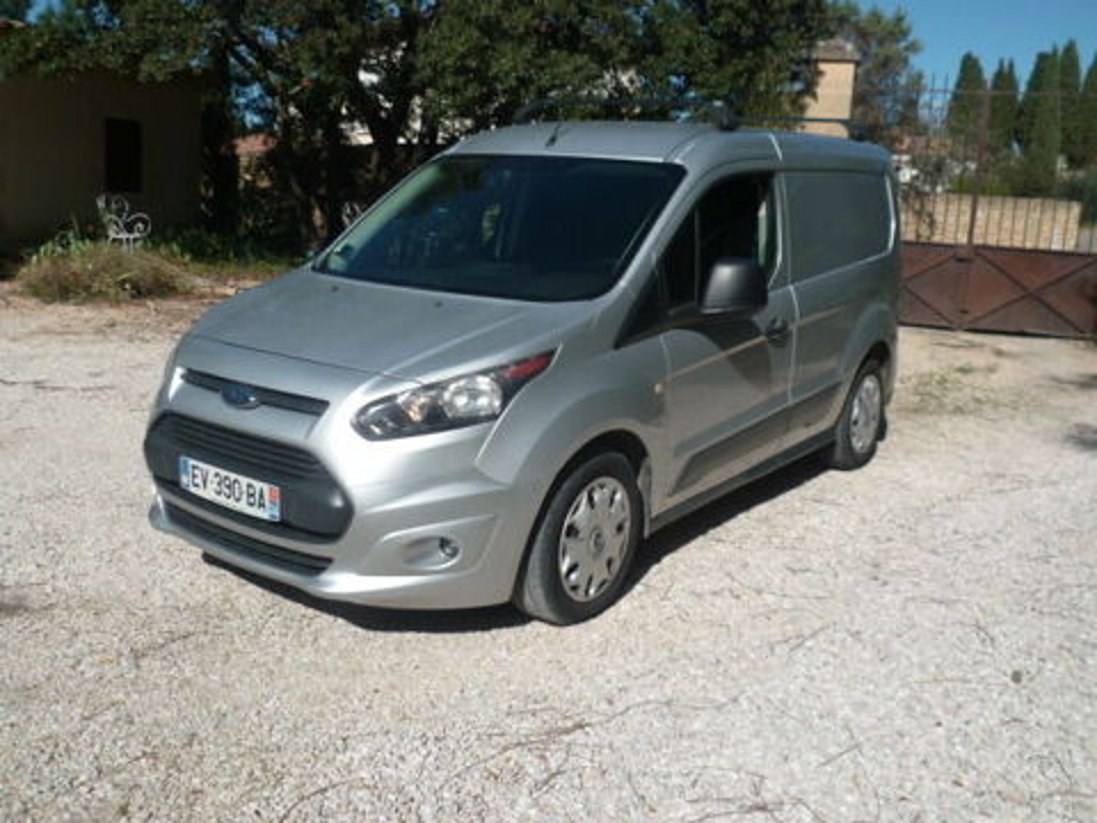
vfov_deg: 44.2
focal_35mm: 32
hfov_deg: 56.8
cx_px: 548
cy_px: 412
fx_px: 1014
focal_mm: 5.7
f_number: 9
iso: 80
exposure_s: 1/250
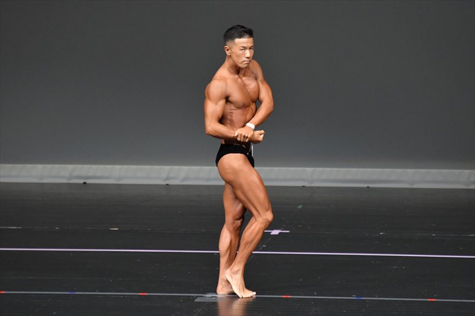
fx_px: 4946
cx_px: 238
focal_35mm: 375
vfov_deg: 3.7
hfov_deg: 5.5
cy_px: 158
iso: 4000
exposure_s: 1/400
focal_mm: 250
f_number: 5.6
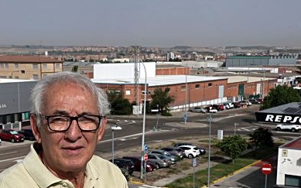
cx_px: 121
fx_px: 509
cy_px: 154
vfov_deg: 20.7
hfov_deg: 32.9
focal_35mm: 62
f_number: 16
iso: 100
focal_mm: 37
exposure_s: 1/250
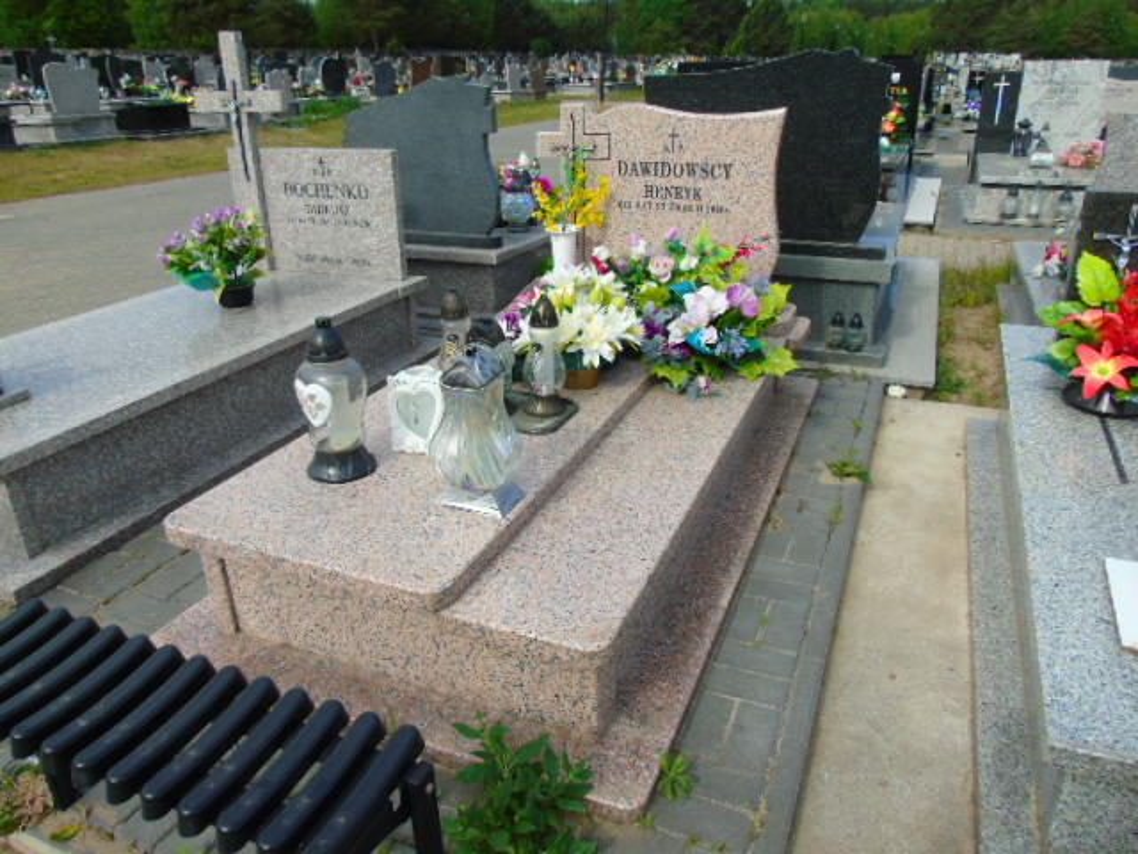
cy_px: 427
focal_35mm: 25
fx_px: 822
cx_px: 569
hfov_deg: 69.4
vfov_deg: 54.9
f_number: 3.4
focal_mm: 4.4
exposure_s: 1/800
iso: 80
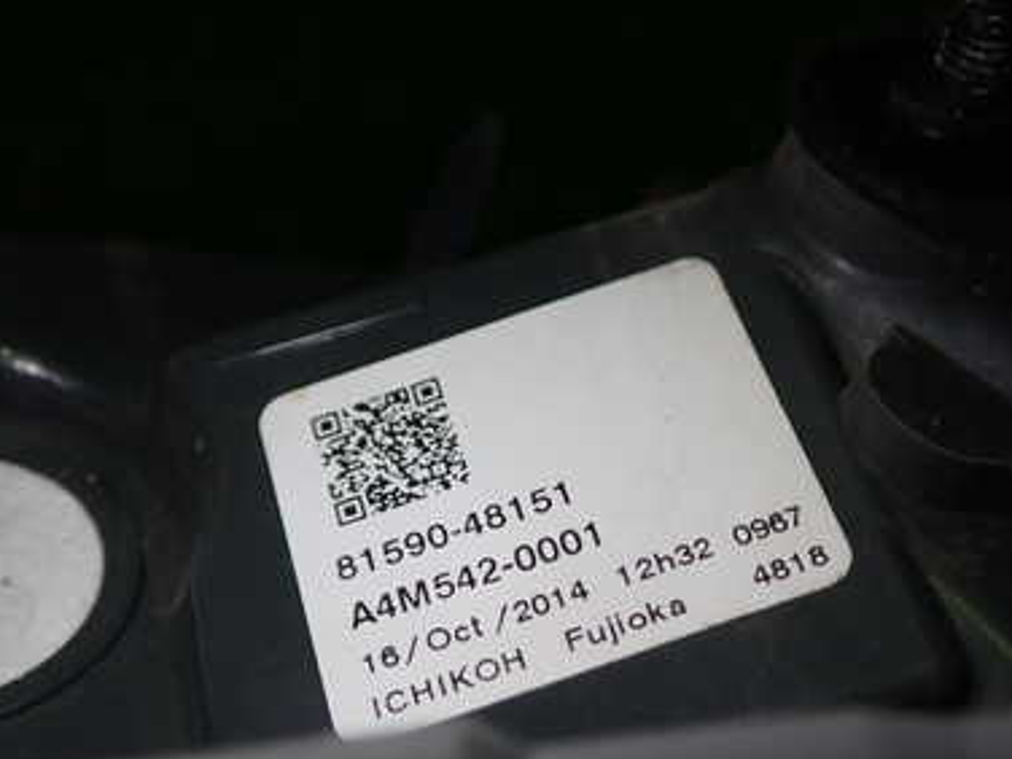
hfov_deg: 37.4
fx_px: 1491
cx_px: 568
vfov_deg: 28.4
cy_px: 514
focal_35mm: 51
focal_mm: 5.79
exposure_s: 1/30
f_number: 7.1
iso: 200
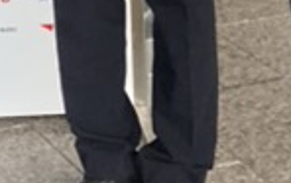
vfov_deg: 5.7
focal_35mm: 205
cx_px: -134
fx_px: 1628
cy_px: -514
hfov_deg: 9.9
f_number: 1.8
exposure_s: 1/121
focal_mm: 3.99
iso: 80
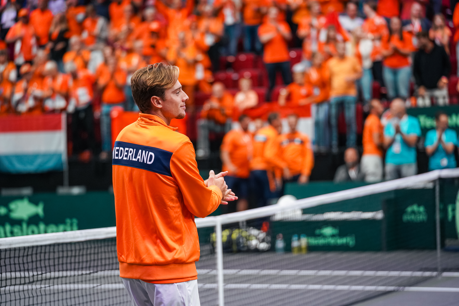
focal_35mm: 102
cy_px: 153
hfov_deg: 20.0
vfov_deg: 13.4
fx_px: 1300
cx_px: 230
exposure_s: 1/640
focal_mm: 102
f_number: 2.8
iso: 2000
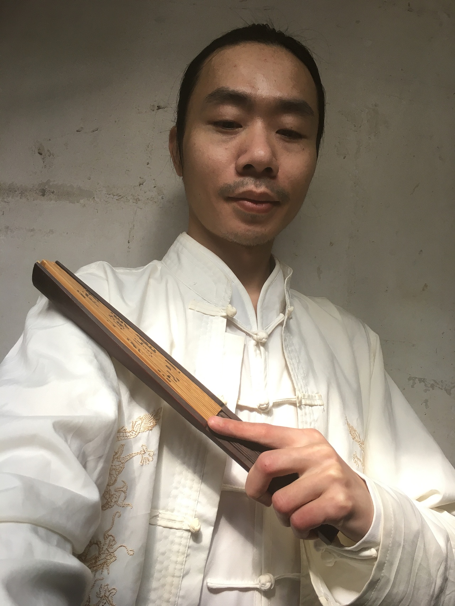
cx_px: 228
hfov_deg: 48.2
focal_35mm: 29
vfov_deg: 61.7
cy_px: 303
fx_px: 508
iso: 32
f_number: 2.2
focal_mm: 4.15
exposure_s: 1/33
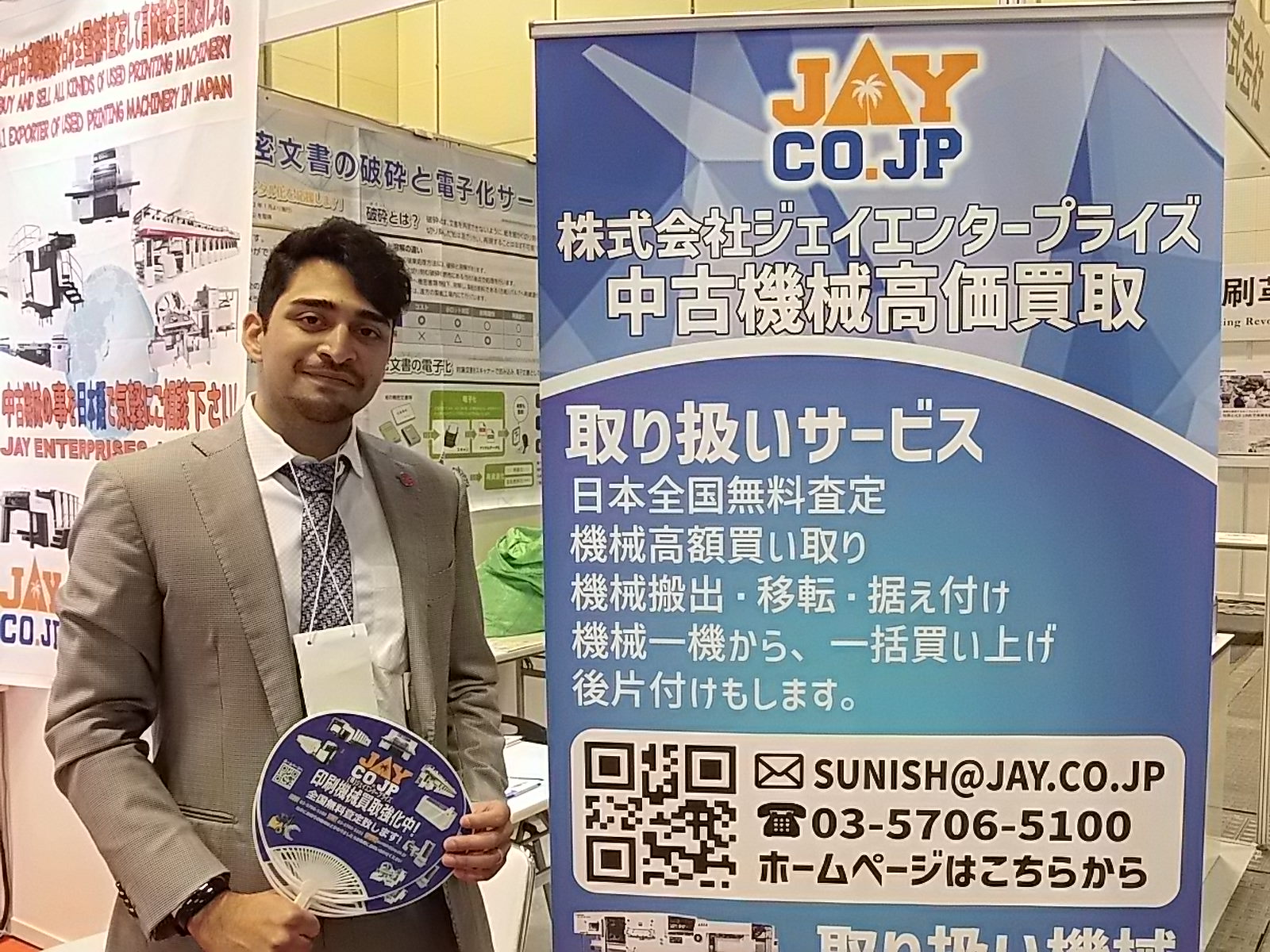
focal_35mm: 33
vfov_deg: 42.9
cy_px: 476
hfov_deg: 55.4
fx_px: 1211
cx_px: 635
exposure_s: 1/30
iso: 320
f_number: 3.4
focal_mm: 5.9
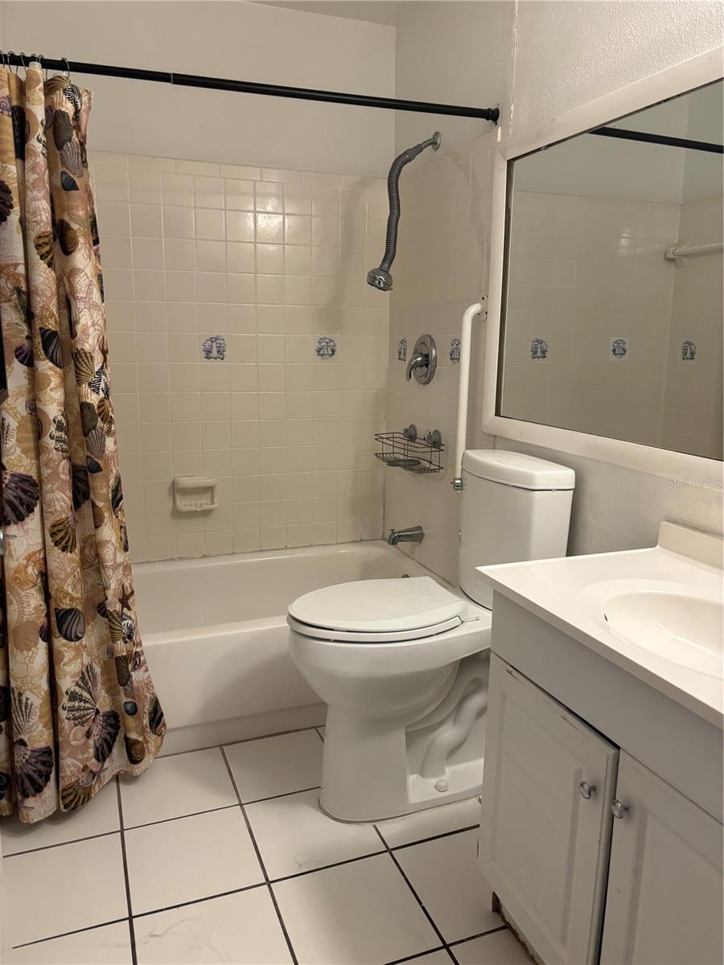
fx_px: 725
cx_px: 362
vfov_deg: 67.3
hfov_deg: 53.1
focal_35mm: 26
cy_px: 482
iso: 200
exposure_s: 1/60
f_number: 1.6
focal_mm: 5.96
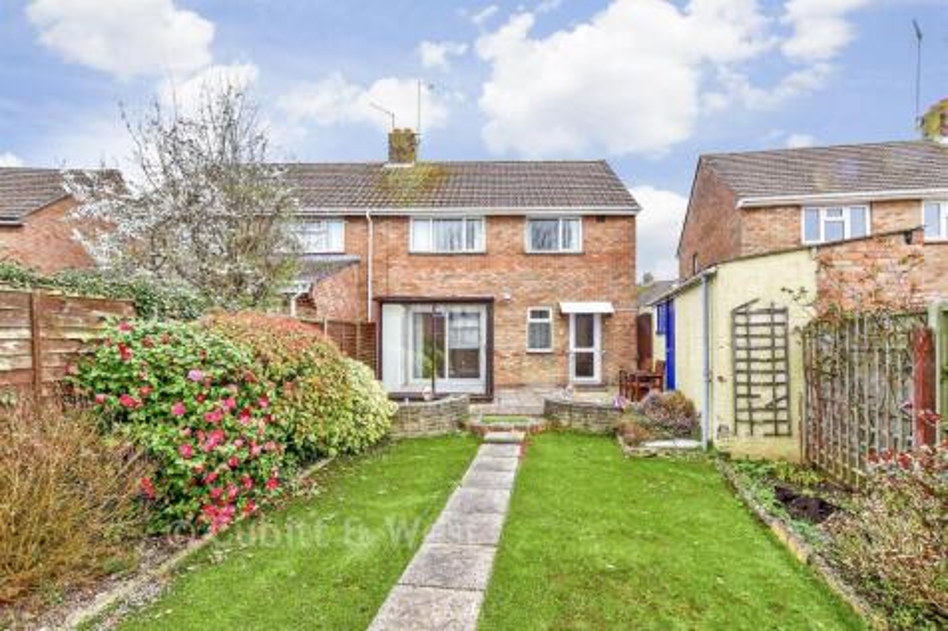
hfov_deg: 100.4
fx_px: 395
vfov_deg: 77.3
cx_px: 474
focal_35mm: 15
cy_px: 316
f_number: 8
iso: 400
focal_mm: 10
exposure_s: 1/125
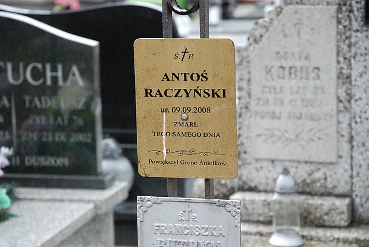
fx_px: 1616
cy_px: 124
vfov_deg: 8.7
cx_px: 184
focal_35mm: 158
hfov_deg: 13.0
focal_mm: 105
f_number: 7.1
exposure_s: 1/800
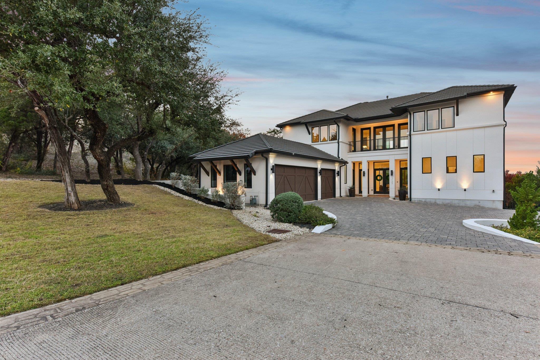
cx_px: 270
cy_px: 180
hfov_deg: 90.0
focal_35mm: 18
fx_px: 270
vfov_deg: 67.4
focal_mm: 18
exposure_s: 1/20
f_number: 8
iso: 720
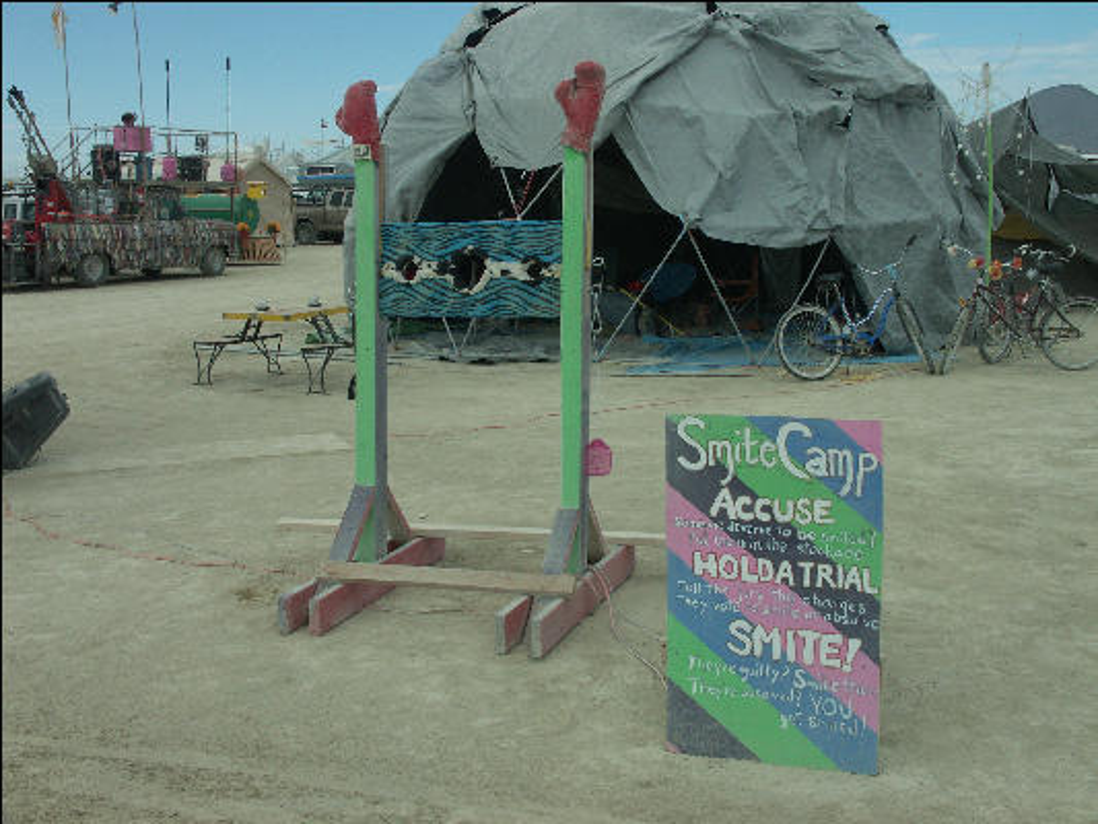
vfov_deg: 35.1
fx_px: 1301
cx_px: 549
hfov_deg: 45.8
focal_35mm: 41
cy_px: 412
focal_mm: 10.72
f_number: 8
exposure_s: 1/500
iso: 100
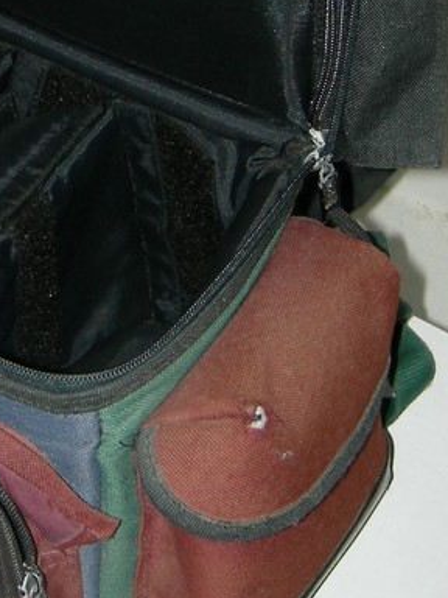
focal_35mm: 96
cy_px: 30
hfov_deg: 15.2
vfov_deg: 19.9
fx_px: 1657
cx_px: 25
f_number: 2.7
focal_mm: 7.5
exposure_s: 1/60.1
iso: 64
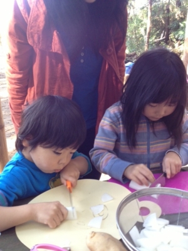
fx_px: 253
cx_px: 94
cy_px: 126
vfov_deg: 52.6
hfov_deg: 40.7
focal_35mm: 35
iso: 125
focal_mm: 4.28
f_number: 2.4
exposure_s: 1/20
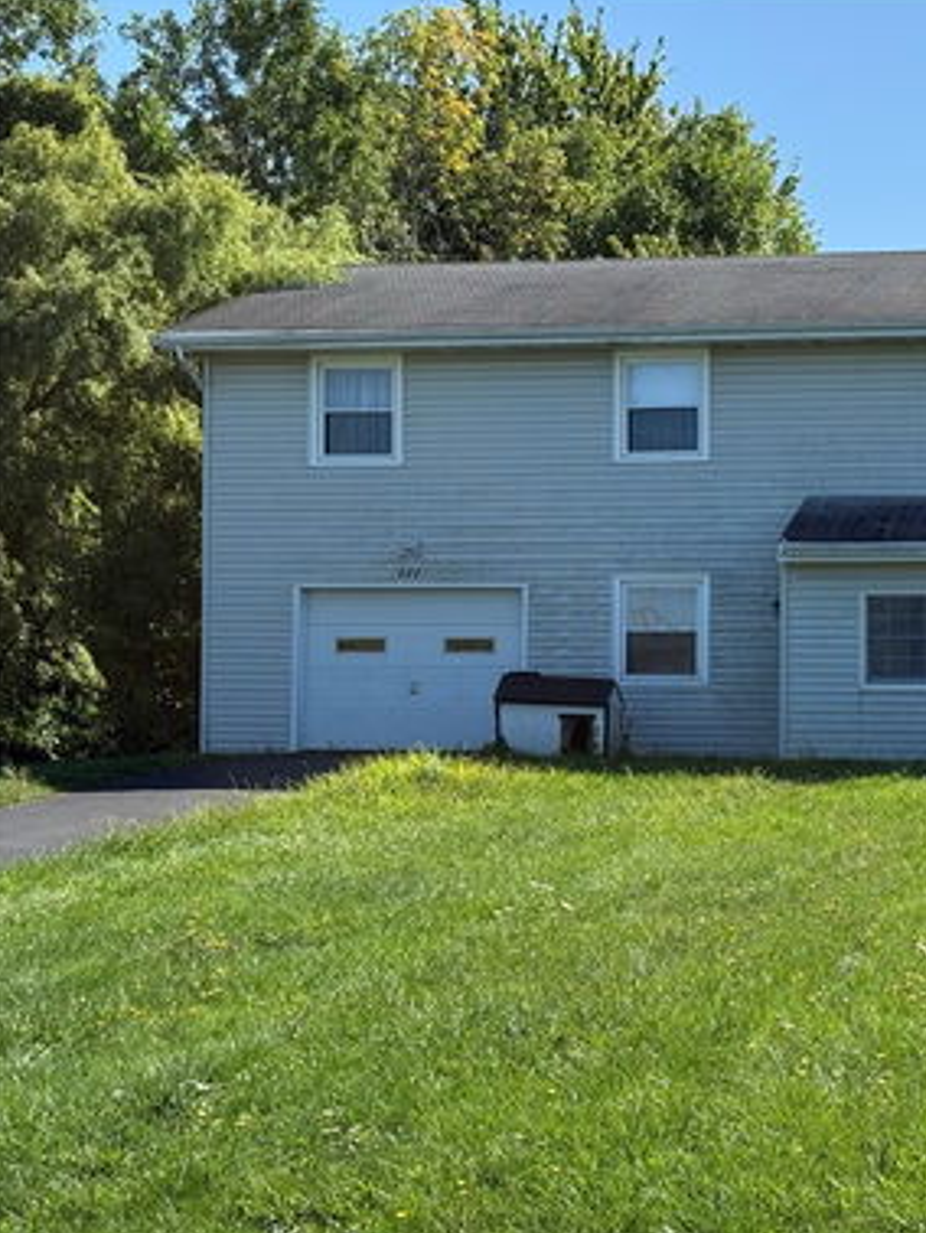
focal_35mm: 65
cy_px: 610
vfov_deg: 29.8
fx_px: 2316
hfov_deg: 22.1
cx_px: 828
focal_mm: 6.76
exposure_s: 1/3226
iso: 80
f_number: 1.78
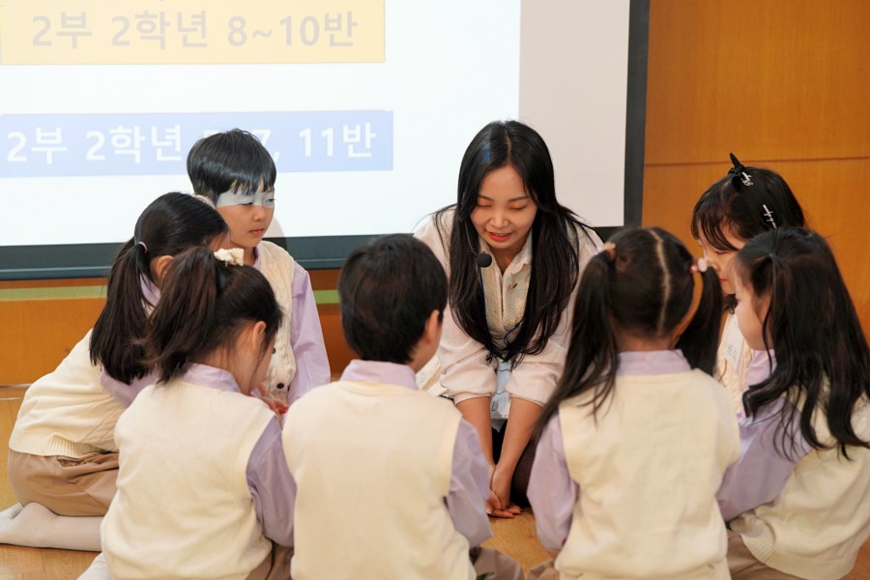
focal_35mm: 98
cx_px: 435
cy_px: 290
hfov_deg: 20.8
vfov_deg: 14.0
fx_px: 2368
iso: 800
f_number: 4
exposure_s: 1/160
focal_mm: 98
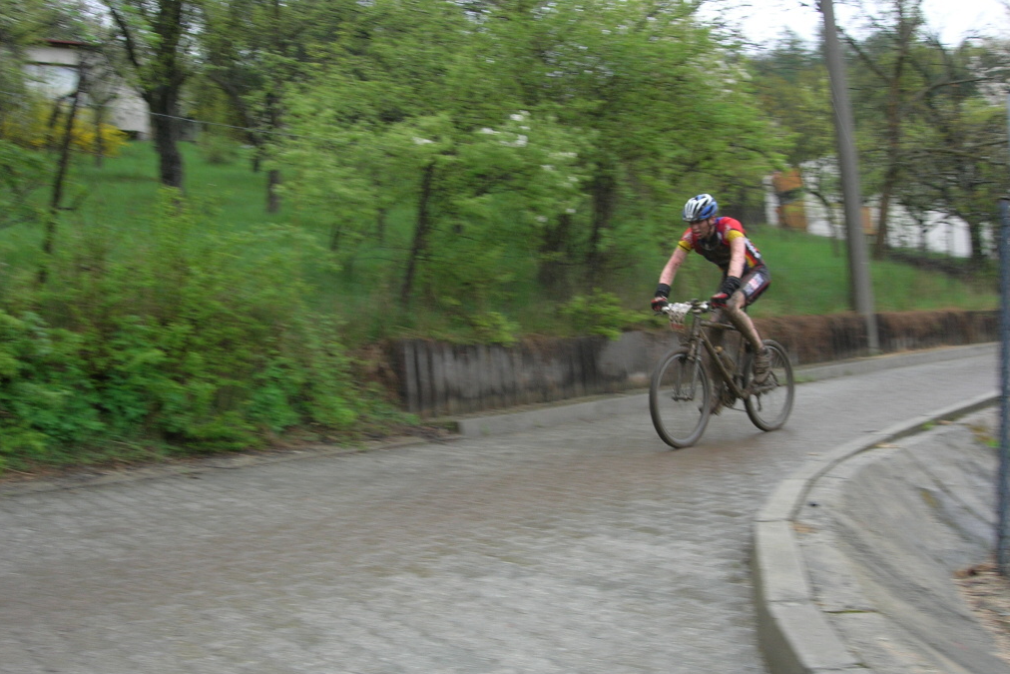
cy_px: 340
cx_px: 501
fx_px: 1122
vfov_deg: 33.4
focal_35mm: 40
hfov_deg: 48.5
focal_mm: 7.8
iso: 76
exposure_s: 1/120
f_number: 4.8
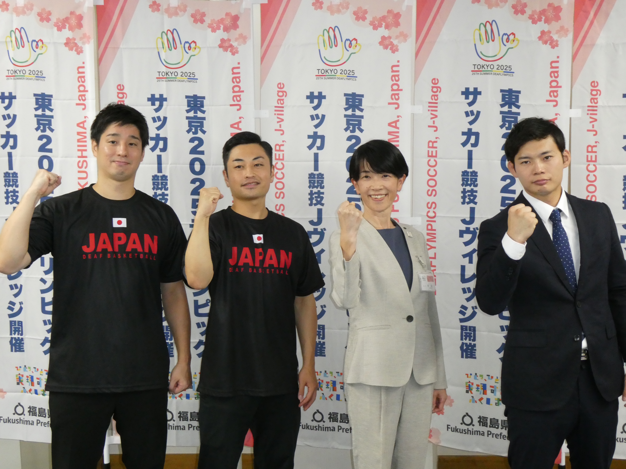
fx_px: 1103
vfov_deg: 24.0
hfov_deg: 31.7
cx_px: 313
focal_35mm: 61
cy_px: 234
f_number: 4.3
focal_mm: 10.9
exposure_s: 1/60
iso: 640
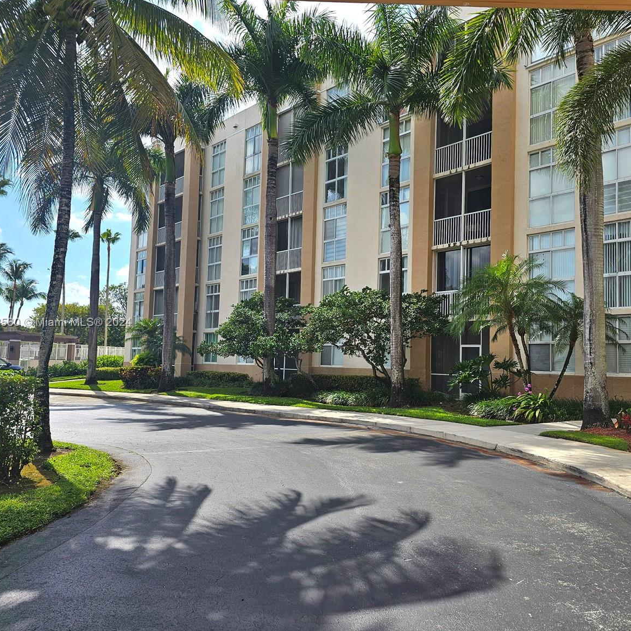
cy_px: 323
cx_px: 393
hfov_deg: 56.6
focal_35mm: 28
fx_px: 577
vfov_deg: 57.3
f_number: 1.7
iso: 10
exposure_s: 1/714
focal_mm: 6.3
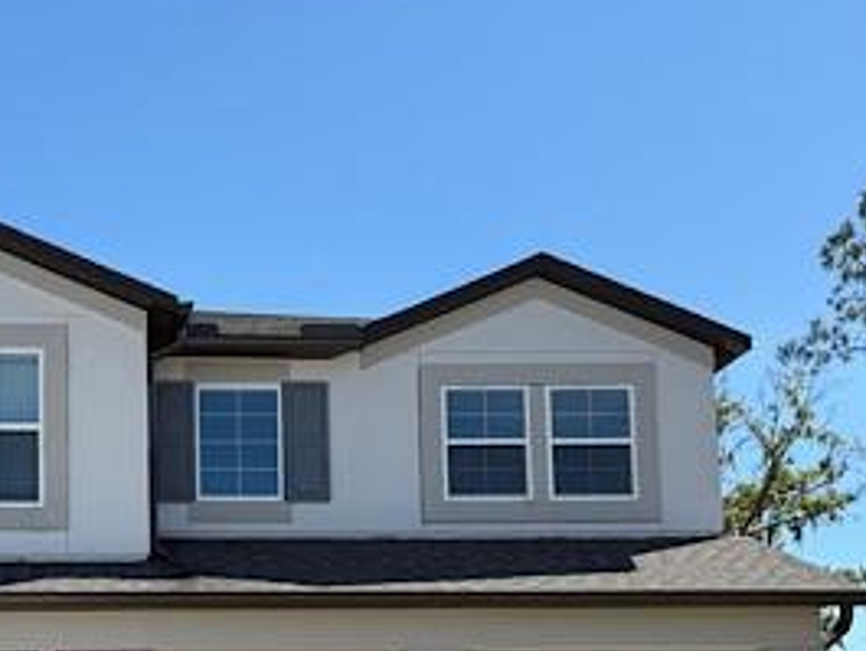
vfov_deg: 24.3
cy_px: 631
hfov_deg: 32.3
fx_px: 1452
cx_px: 173
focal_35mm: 58
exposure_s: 1/3759
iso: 80
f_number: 1.78
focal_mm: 6.76
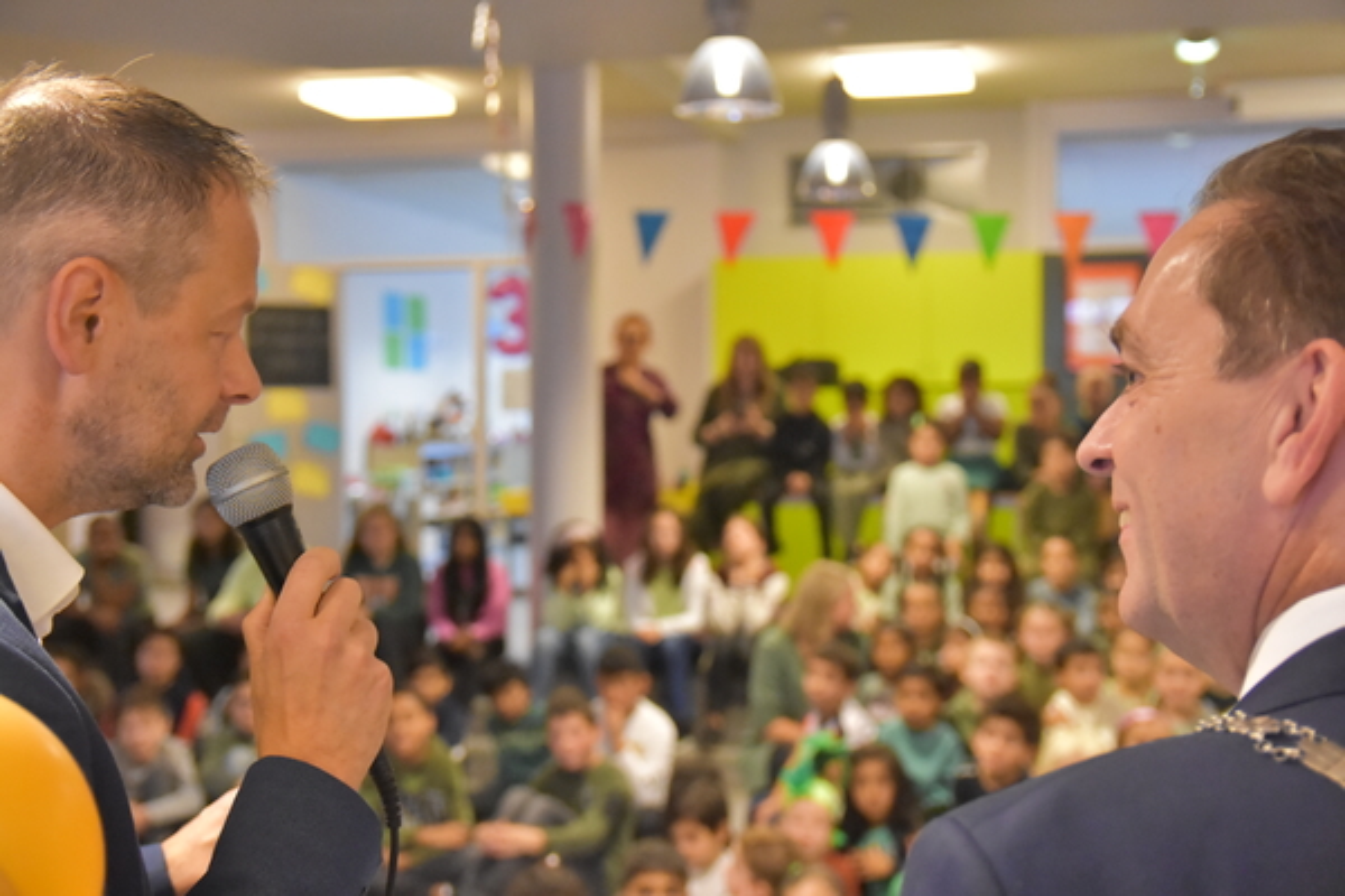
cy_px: 448
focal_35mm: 51
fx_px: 1905
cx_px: 672
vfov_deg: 26.5
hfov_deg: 38.9
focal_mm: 34
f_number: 3.2
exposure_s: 1/250
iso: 5000
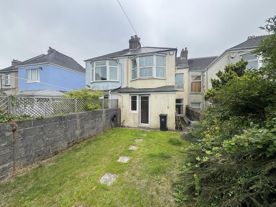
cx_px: 138
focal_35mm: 14
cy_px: 104
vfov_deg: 85.7
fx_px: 112
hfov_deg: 102.1
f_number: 2.2
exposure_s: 1/700
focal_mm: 2.22
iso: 40
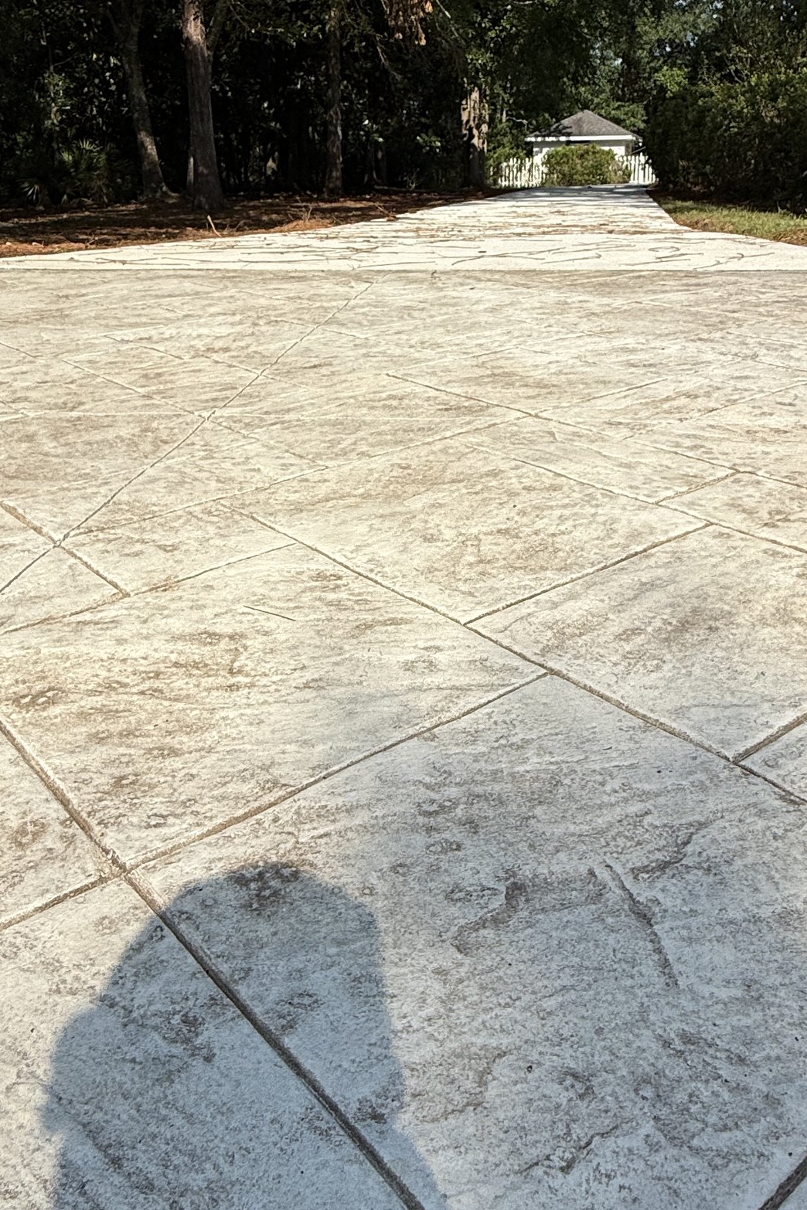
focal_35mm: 31
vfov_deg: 60.2
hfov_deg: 42.3
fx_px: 1042
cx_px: 429
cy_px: 571
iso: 50
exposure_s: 1/3289
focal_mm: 2.22
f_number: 2.2
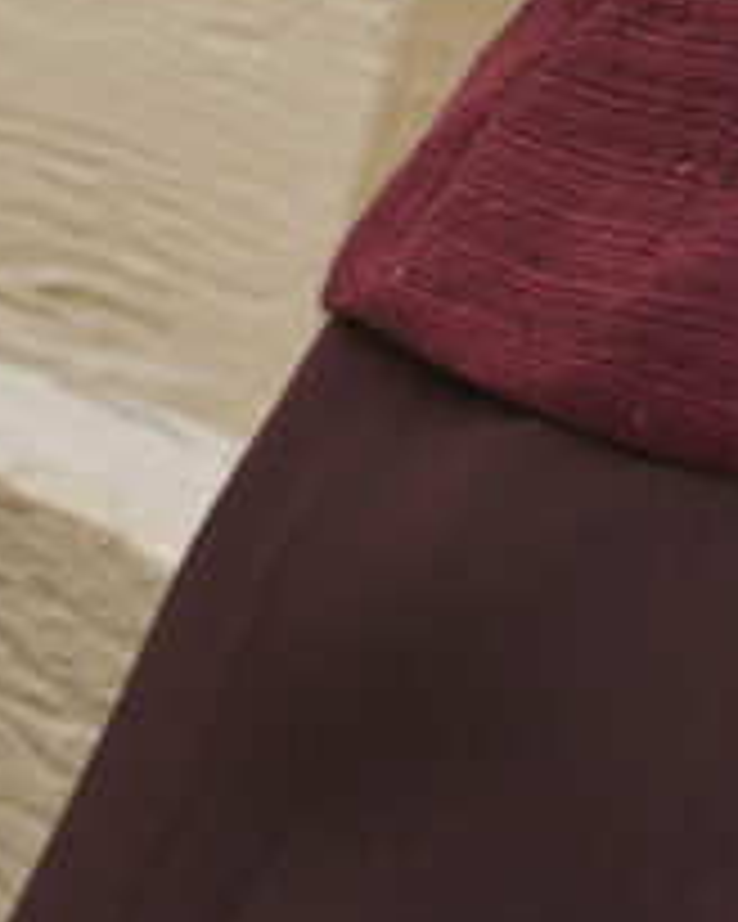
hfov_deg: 6.7
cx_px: 1274
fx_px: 6198
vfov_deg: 8.2
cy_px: -821
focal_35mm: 227
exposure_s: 1/160
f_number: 4
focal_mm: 50
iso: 400
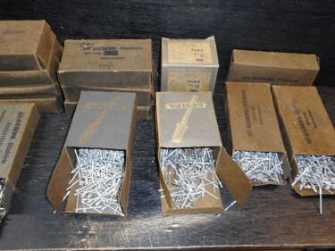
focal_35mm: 32
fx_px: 310
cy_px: 103
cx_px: 157
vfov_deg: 44.0
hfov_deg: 56.8
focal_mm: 4.5
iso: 400
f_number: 3.7
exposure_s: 1/25
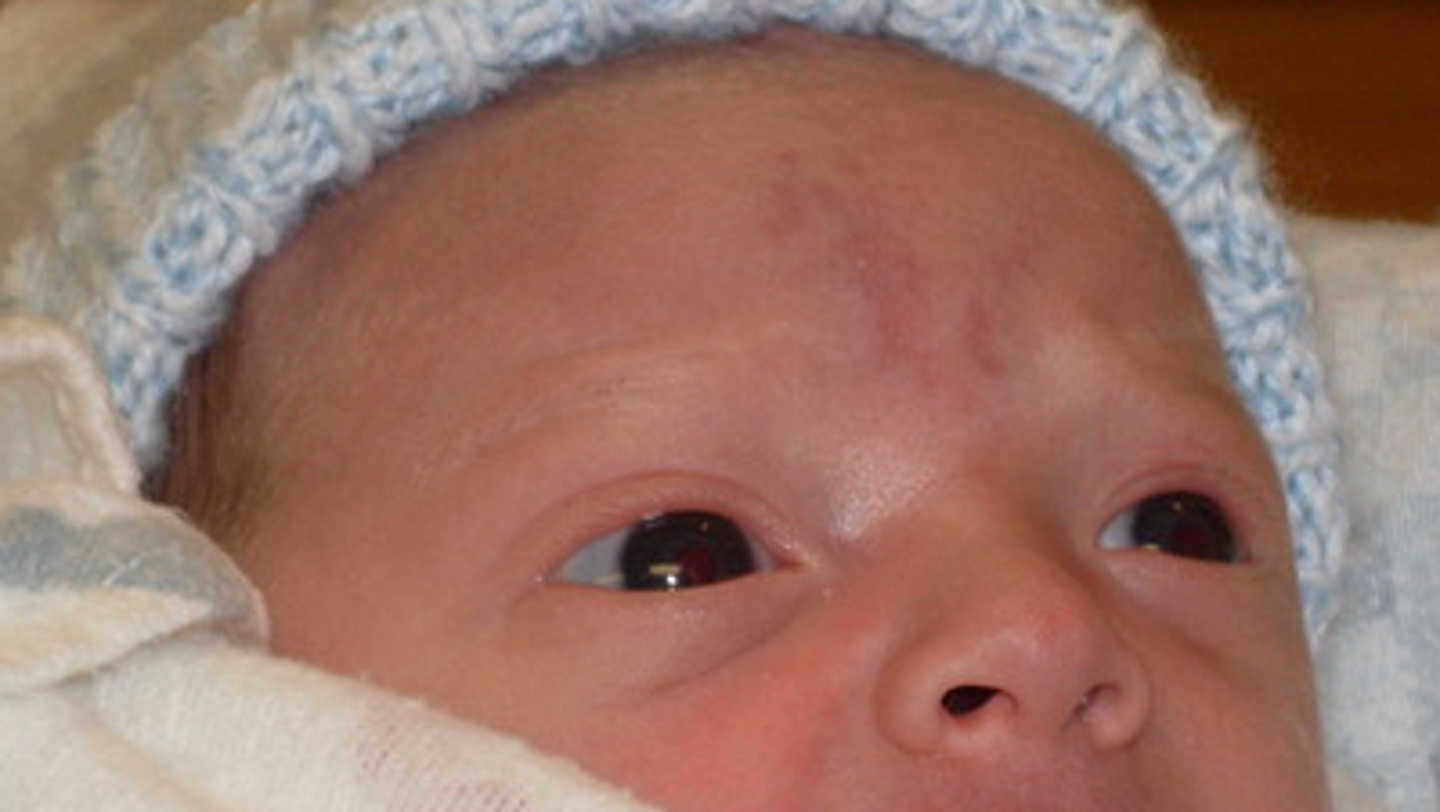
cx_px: 765
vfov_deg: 6.1
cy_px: 466
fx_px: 7603
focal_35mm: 199
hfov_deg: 10.8
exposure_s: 1/60
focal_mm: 18.9
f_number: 5.2
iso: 100
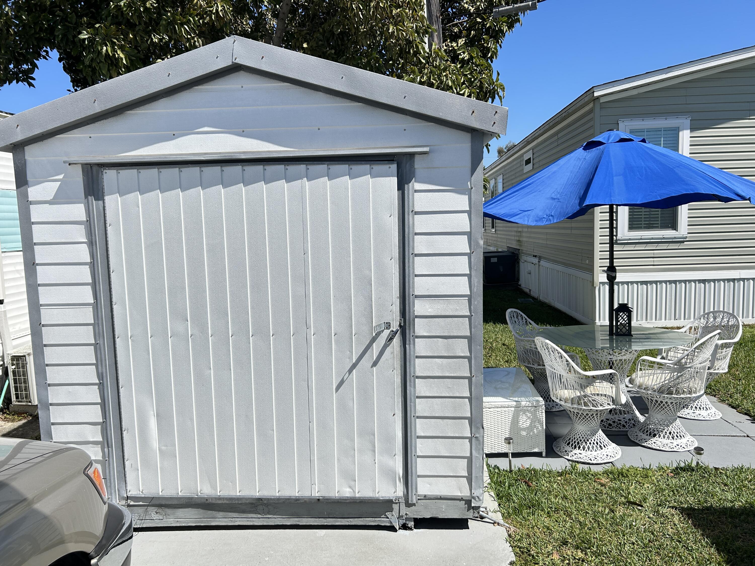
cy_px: 283
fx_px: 567
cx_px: 378
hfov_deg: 67.3
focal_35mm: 26
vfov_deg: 53.1
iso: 50
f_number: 1.5
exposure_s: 1/3460
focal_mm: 5.7
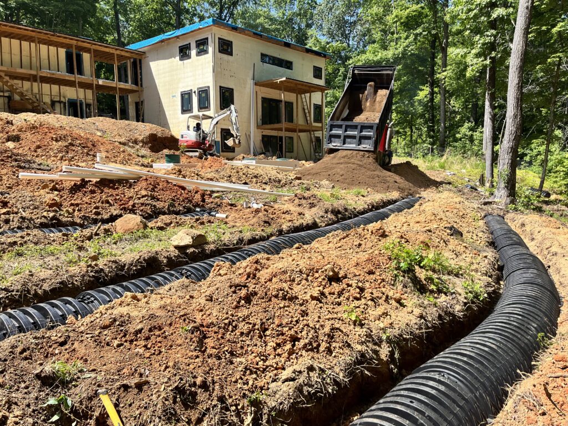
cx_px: 284
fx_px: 427
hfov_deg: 67.3
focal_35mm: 26
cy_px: 213
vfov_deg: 53.1
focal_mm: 5.1
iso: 50
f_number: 1.6
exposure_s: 1/1862
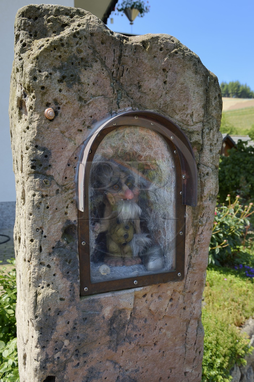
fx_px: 328
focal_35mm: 31
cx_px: 127
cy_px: 191
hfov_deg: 42.3
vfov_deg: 60.3
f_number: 9
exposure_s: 1/100
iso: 200
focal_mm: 31
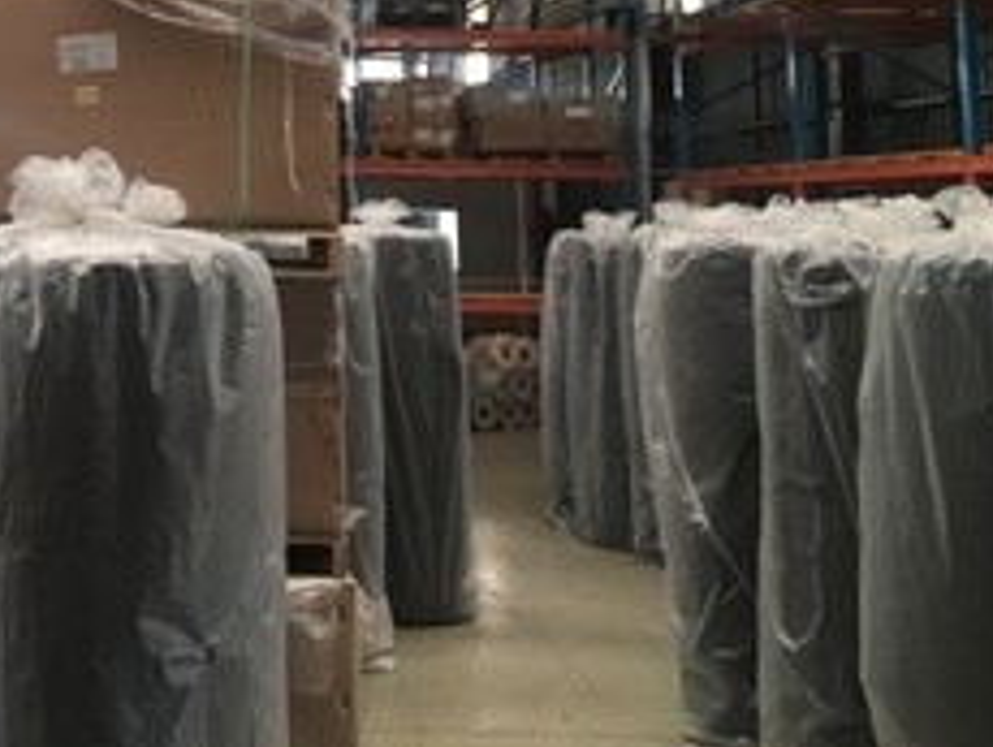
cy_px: -2
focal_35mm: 63
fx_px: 1809
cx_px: 22
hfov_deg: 28.9
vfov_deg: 22.4
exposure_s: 1/50
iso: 32
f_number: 2.2
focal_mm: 4.15
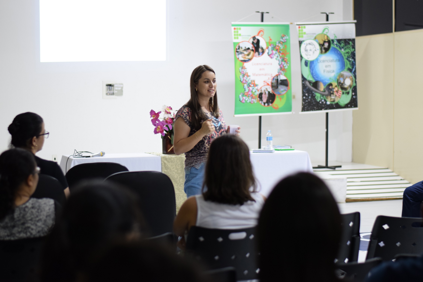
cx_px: 212
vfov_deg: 18.2
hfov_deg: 27.0
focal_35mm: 75
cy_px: 141
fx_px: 881
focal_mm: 50
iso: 800
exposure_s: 1/30
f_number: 2
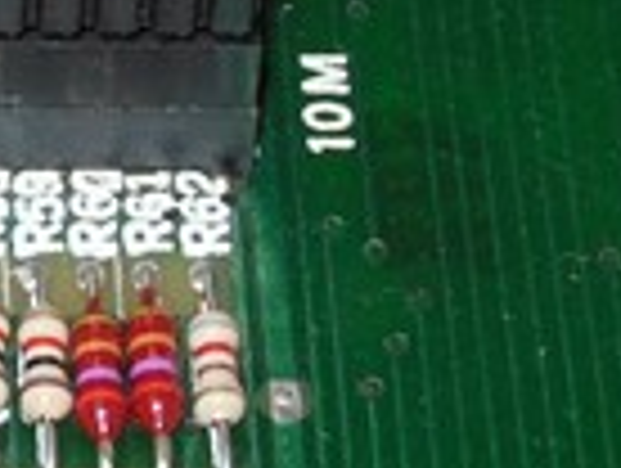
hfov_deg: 11.7
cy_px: -256
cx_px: -302
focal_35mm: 162
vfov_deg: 8.9
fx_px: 2911
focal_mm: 8.9
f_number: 7.9
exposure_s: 1/60
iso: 200
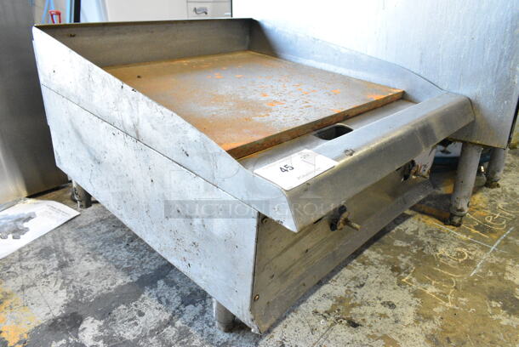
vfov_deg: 48.0
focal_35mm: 27
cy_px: 174
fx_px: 390
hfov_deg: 67.3
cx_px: 260
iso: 6400
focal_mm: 18
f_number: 9
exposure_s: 1/320
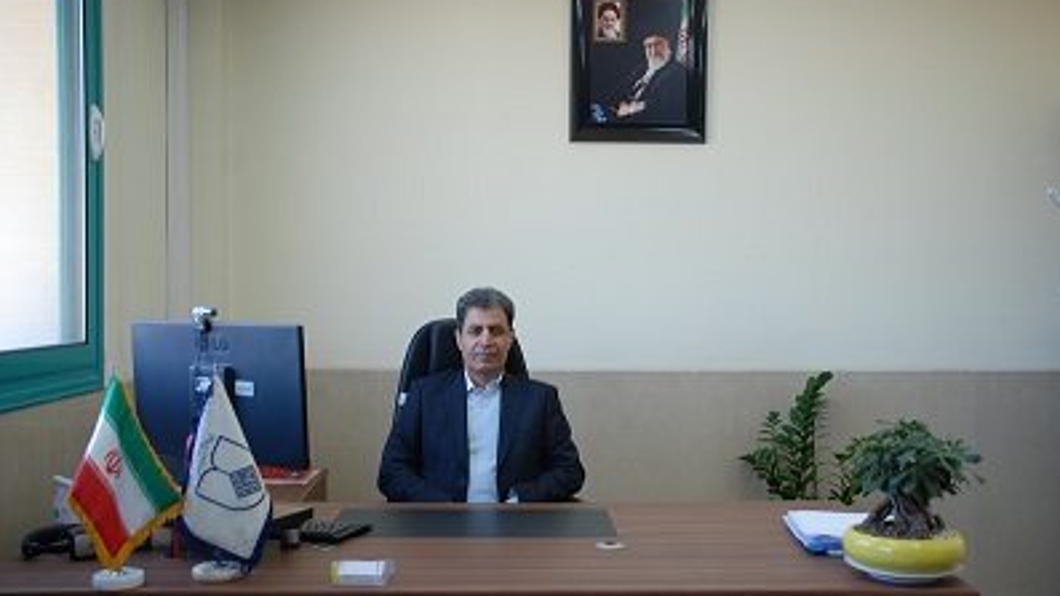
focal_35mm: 38
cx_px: 531
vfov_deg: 31.1
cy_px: 319
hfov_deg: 52.8
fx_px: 1068
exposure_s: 1/100
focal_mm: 24
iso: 400
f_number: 5
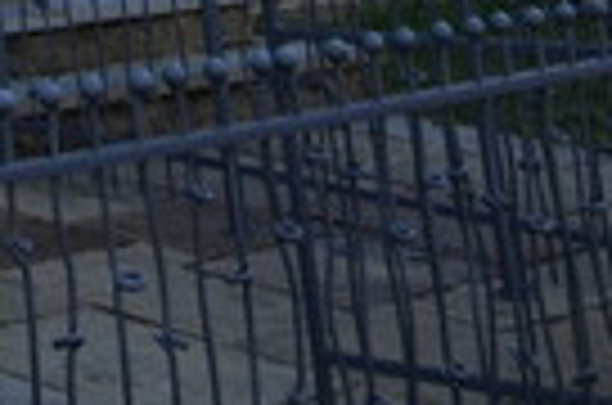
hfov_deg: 13.2
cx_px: -576
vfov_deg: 7.7
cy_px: -1060
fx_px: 2307
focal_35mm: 136
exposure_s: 1/800
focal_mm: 12
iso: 100
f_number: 4
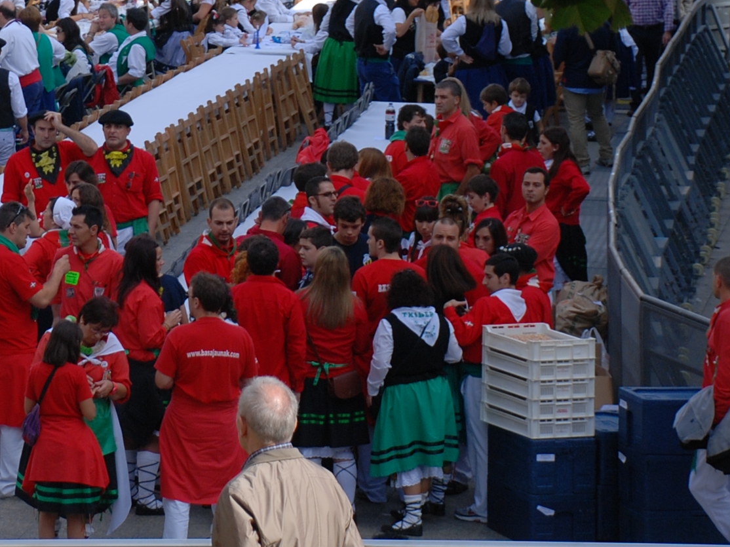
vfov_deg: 6.8
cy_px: 20
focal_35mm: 218
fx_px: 4596
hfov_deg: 9.0
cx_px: -163
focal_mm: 58
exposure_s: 1/500
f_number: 5.6
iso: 200
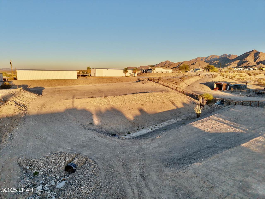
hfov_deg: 71.6
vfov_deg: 56.8
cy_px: 100
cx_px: 132
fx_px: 184
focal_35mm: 24
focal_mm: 8.67
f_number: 1.8
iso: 100
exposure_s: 1/800
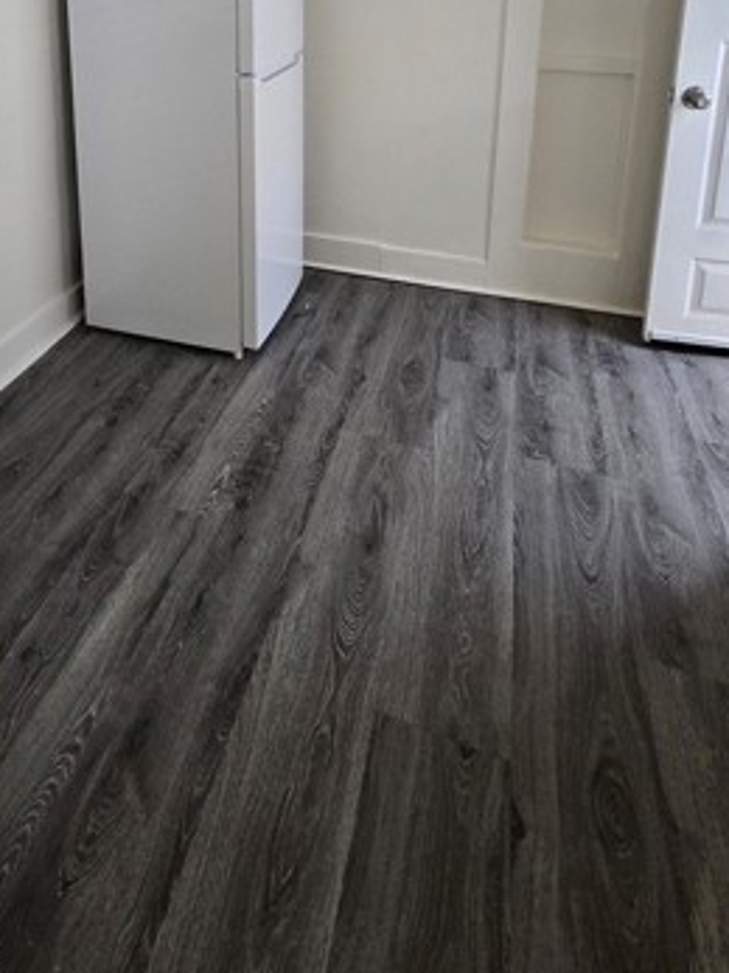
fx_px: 674
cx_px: 207
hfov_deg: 54.8
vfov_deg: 60.5
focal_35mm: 24
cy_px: 95
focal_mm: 2.2
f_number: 2.2
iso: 400
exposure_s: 1/100
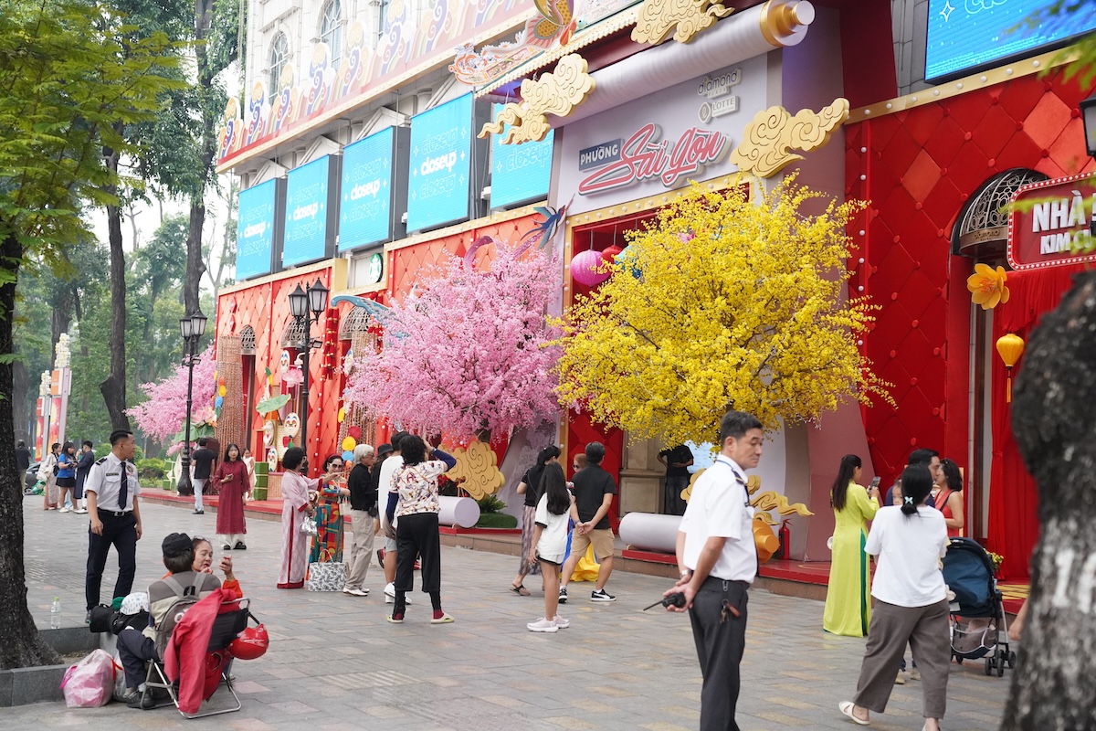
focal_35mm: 46
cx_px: 548
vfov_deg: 29.2
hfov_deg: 42.7
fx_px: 1400
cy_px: 366
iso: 6400
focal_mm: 46
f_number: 3.5
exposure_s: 1/2500
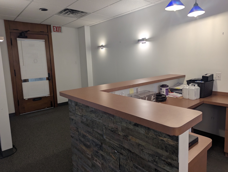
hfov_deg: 71.5
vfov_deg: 56.9
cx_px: 114
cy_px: 86
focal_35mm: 24
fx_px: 158
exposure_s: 1/40
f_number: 1.85
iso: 75
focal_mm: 6.81
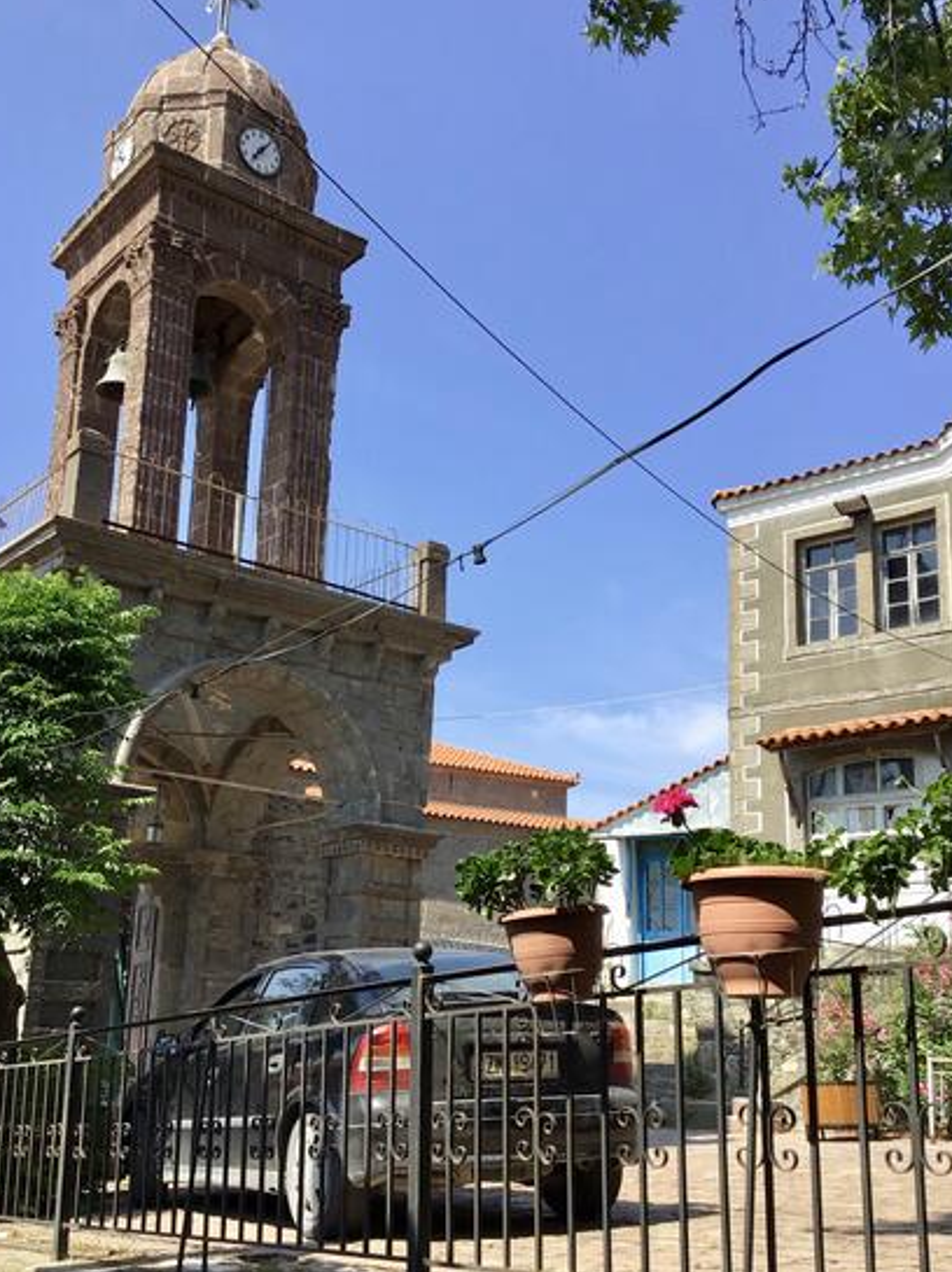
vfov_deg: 50.0
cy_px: 740
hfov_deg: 38.6
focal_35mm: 37
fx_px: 1358
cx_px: 426
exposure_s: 1/702
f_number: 2.4
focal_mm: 3.3
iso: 25
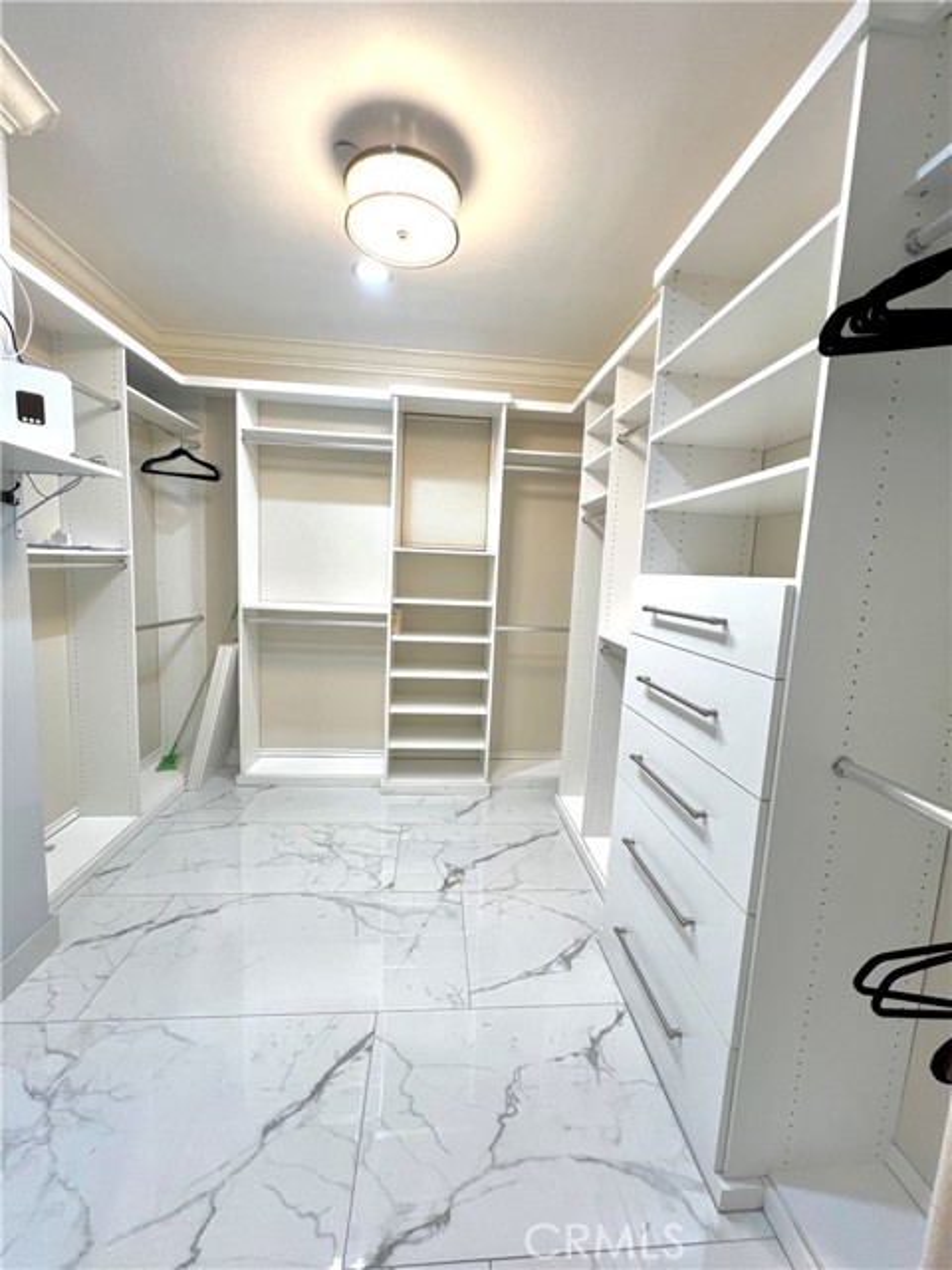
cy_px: 635
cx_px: 476
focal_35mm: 13
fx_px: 477
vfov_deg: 106.2
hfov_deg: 89.9
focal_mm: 1.57
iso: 125
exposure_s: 1/120
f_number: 1.8
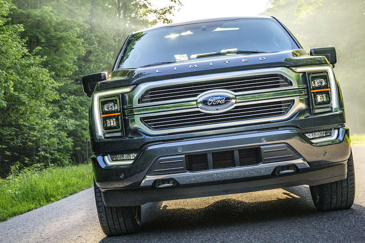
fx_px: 720
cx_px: 213
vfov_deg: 19.2
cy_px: 123
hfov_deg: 28.4
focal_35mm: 71
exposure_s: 1/320
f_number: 7.1
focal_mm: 52
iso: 800
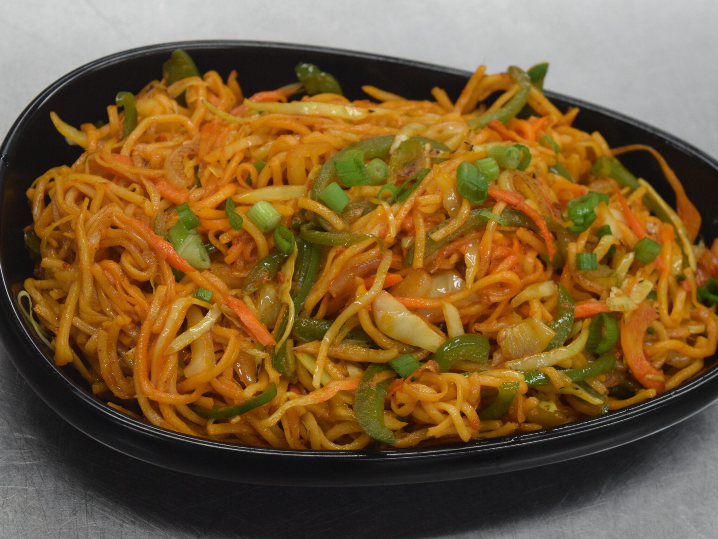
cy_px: 269
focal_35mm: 90
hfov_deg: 21.9
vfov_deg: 16.5
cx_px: 370
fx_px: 1857
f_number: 5.6
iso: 1400
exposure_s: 1/125
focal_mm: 55
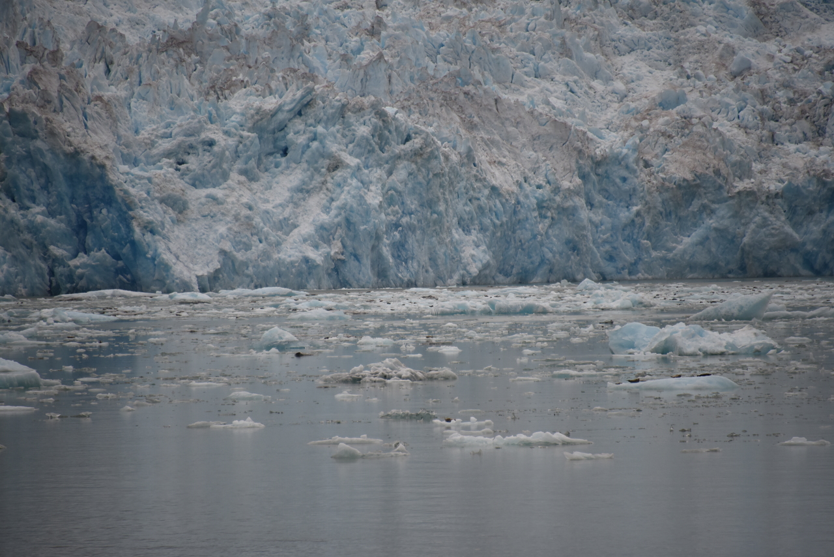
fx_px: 6951
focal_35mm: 300
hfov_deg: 6.9
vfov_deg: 4.6
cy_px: 278
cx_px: 417
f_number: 5.6
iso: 720
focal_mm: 300
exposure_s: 1/640
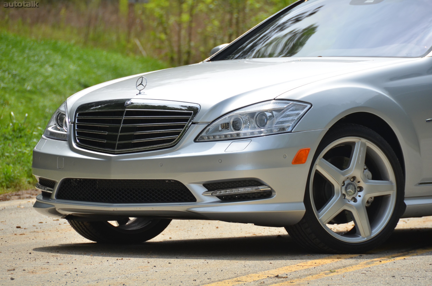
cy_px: 143
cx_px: 216
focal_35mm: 300
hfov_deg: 6.9
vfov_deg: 4.6
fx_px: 3593
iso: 400
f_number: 6.3
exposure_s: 1/1600
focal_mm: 200
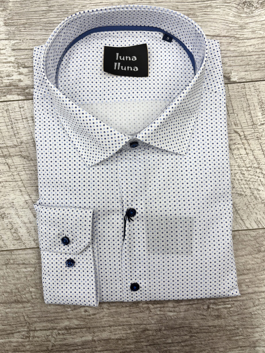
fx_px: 276
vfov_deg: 65.3
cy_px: 172
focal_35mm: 27
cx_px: 131
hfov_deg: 51.4
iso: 64
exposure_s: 1/100
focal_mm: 5.96
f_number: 1.6
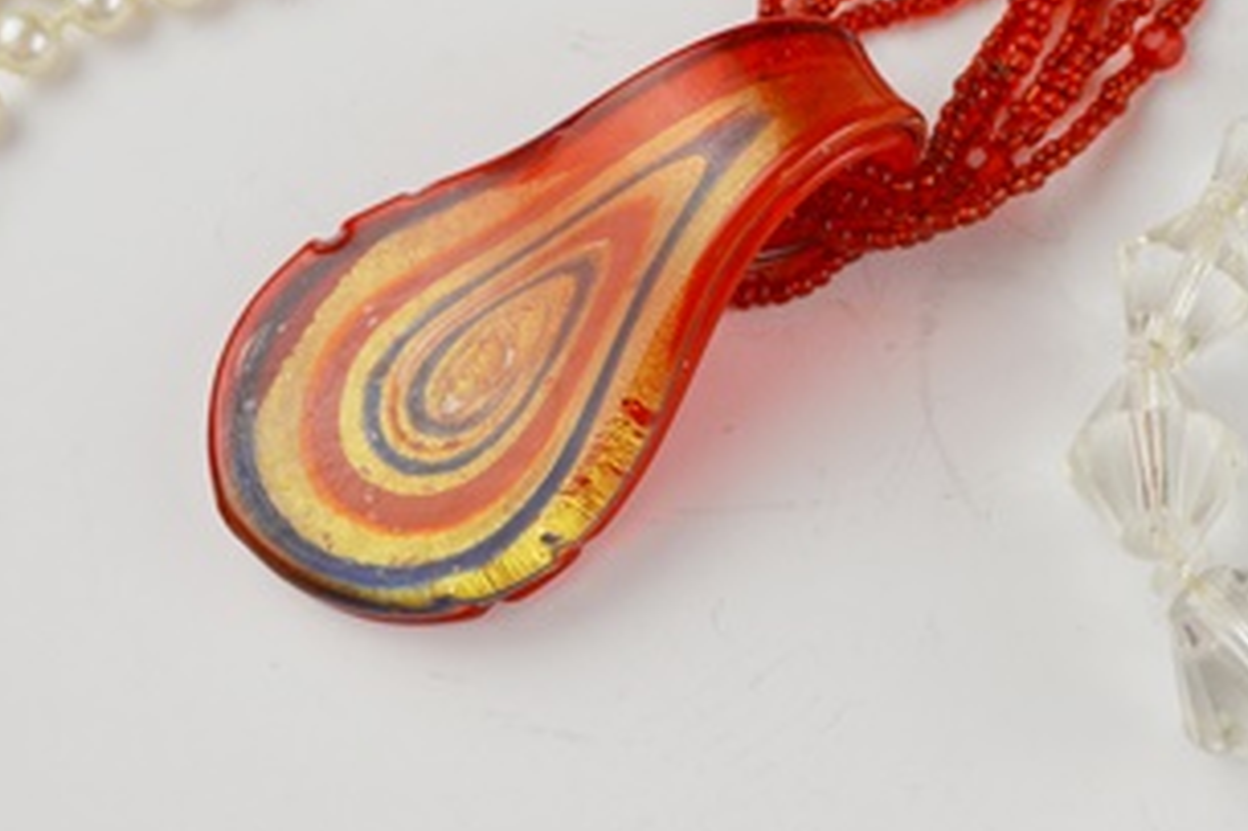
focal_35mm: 65
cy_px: 336
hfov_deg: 30.5
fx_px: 2252
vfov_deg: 20.9
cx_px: 929
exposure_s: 1/200
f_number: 7.1
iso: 200
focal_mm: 22
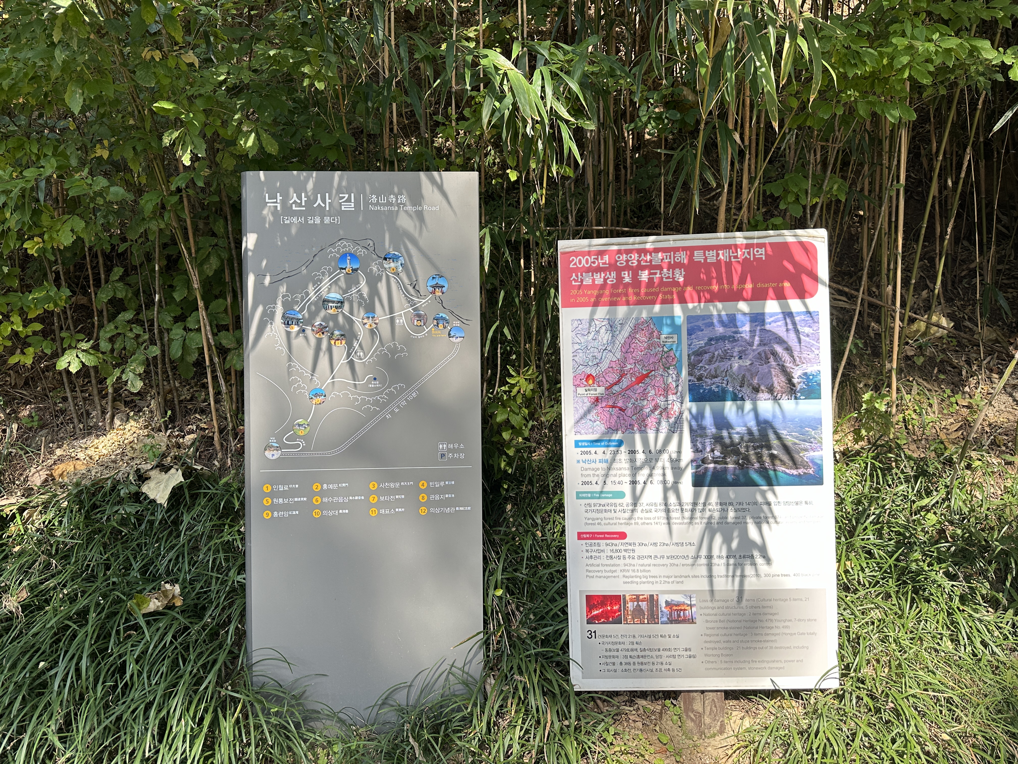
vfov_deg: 56.8
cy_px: 382
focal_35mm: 24
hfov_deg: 71.6
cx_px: 509
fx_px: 706
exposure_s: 1/676
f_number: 1.78
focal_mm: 6.86
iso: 80
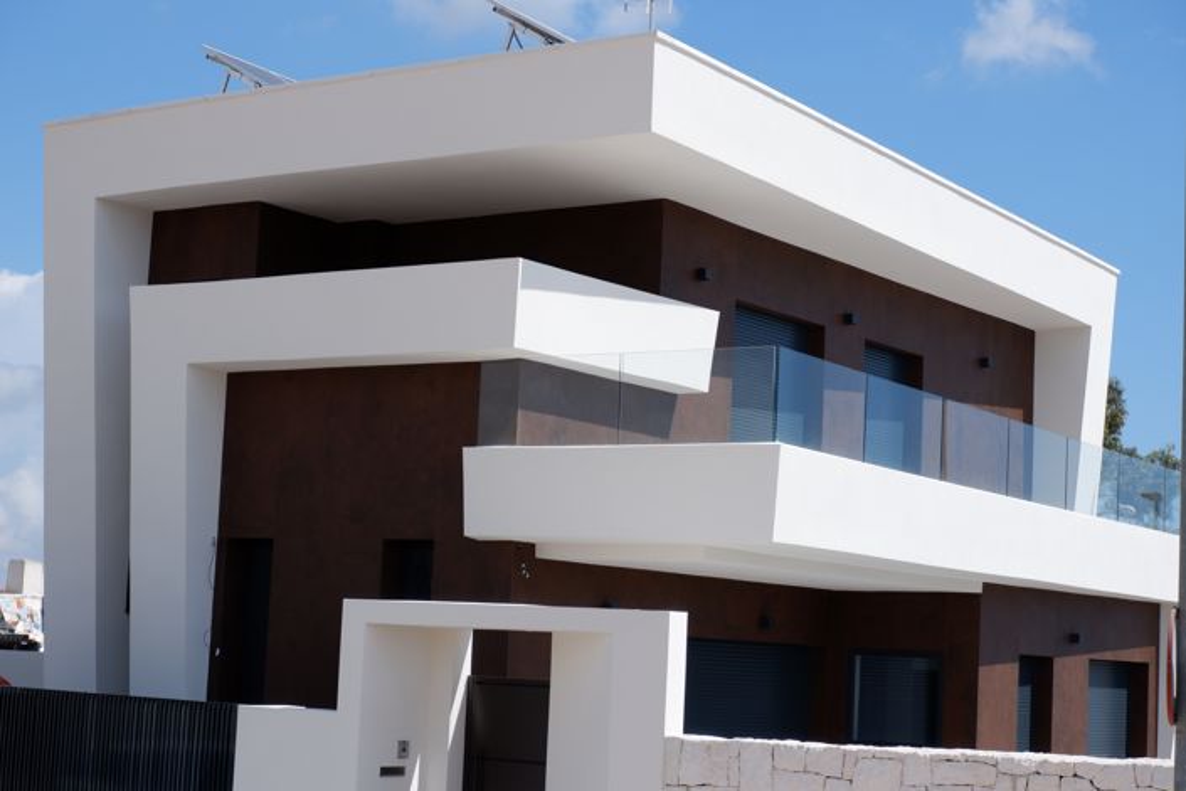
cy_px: 396
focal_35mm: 68
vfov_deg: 20.0
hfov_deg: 29.7
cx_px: 593
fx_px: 2240
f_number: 5.6
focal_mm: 45
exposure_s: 1/1400
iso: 200
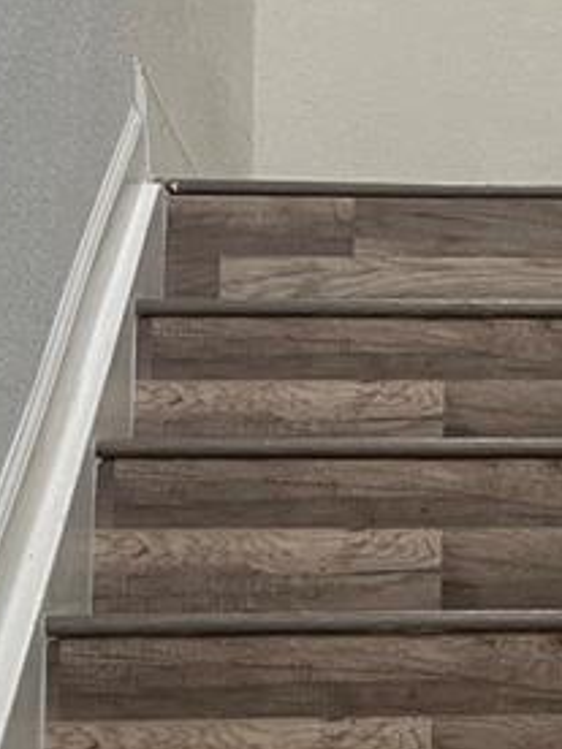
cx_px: 578
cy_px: 250
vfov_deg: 17.4
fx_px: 2446
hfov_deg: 12.9
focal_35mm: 113
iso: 100
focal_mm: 5.1
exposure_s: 1/60
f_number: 1.6
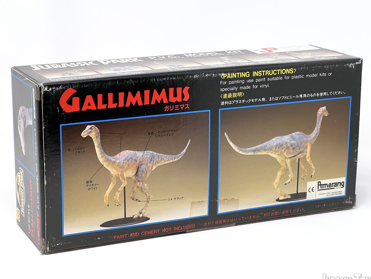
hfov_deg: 24.4
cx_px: 184
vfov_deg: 18.4
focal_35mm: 80
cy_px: 143
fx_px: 857
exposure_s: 1/99
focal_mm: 9
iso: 64
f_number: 2.8
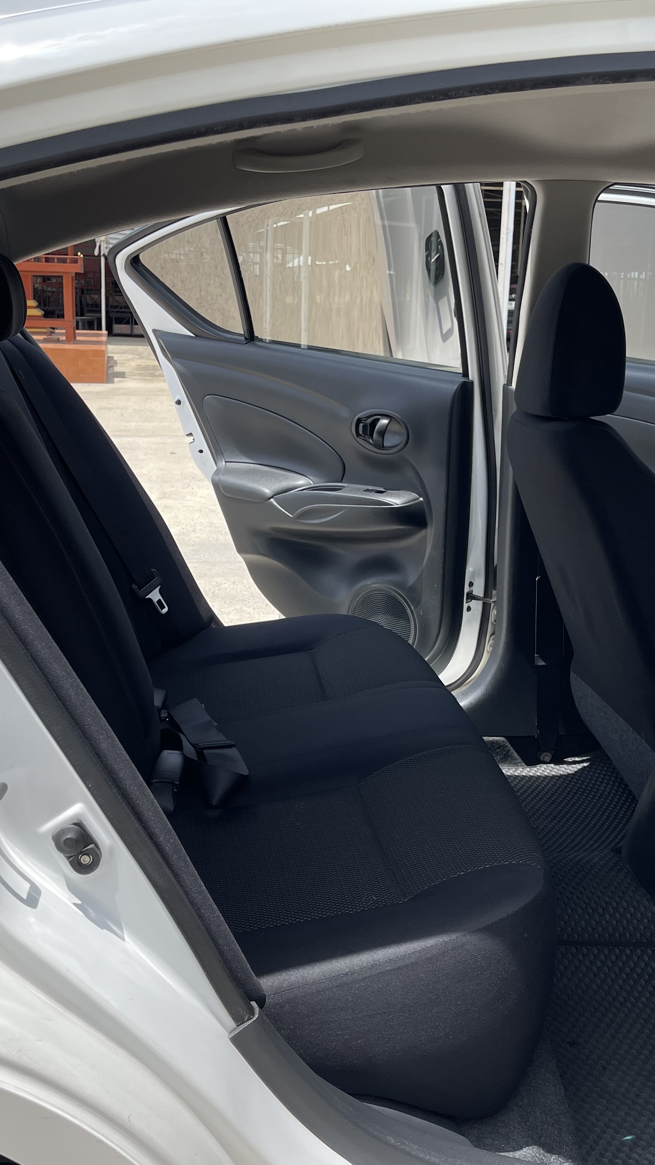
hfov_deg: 31.2
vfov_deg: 52.8
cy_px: 584
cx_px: 319
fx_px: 1173
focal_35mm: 38
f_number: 1.6
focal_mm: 5.1
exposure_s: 1/3165
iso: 32
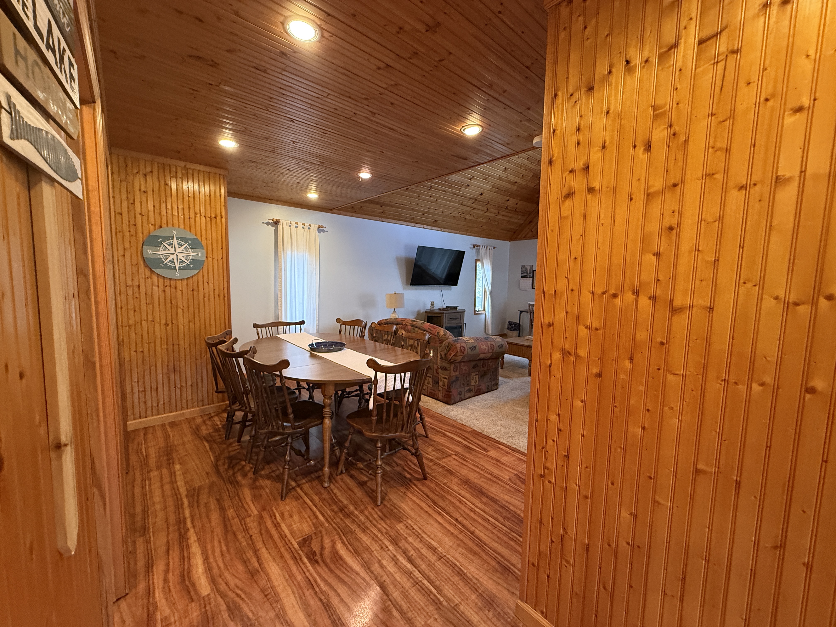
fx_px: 338
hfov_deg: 102.1
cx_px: 418
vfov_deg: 85.7
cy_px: 314
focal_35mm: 14
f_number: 2.2
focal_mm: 2.22
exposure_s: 1/60
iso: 400
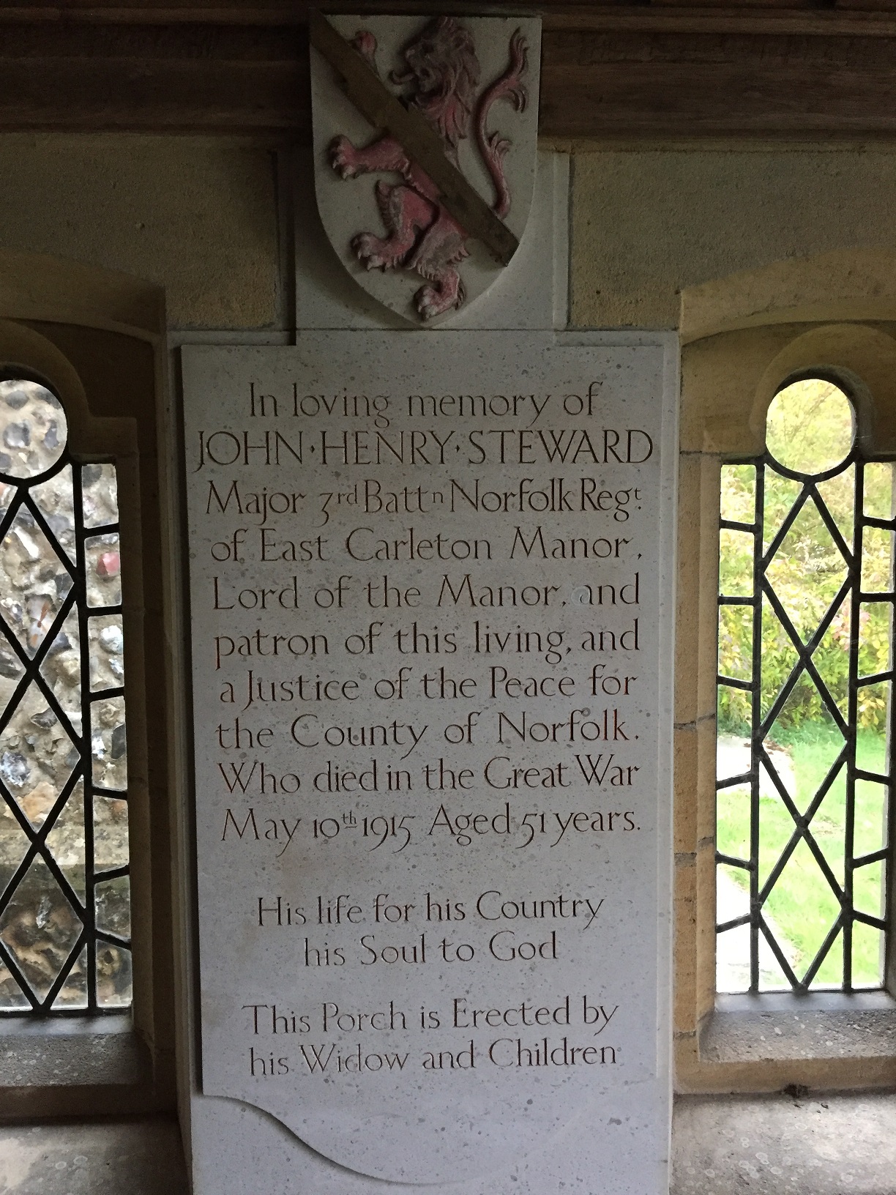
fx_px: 1001
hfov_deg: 48.2
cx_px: 448
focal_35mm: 29
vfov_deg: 61.7
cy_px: 598
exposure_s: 1/33
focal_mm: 4.15
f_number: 2.2
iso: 250
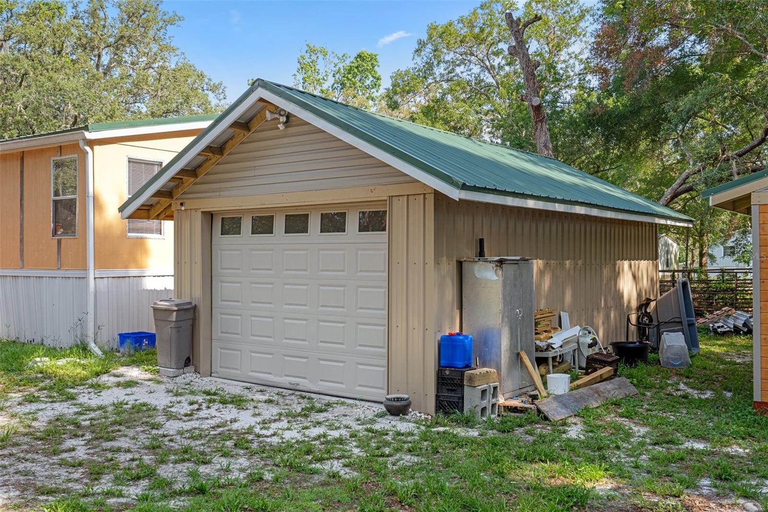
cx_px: 384
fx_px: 746
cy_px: 256
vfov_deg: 37.8
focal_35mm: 35
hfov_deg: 54.4
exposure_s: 1/20
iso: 320
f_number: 9
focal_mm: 35
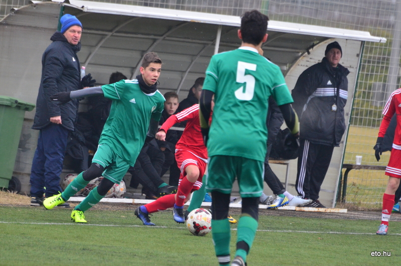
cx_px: 200
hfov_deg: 4.6
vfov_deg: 3.0
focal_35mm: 450
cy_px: 133
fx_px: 5002
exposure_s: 1/640
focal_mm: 300
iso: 1600
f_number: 6.3
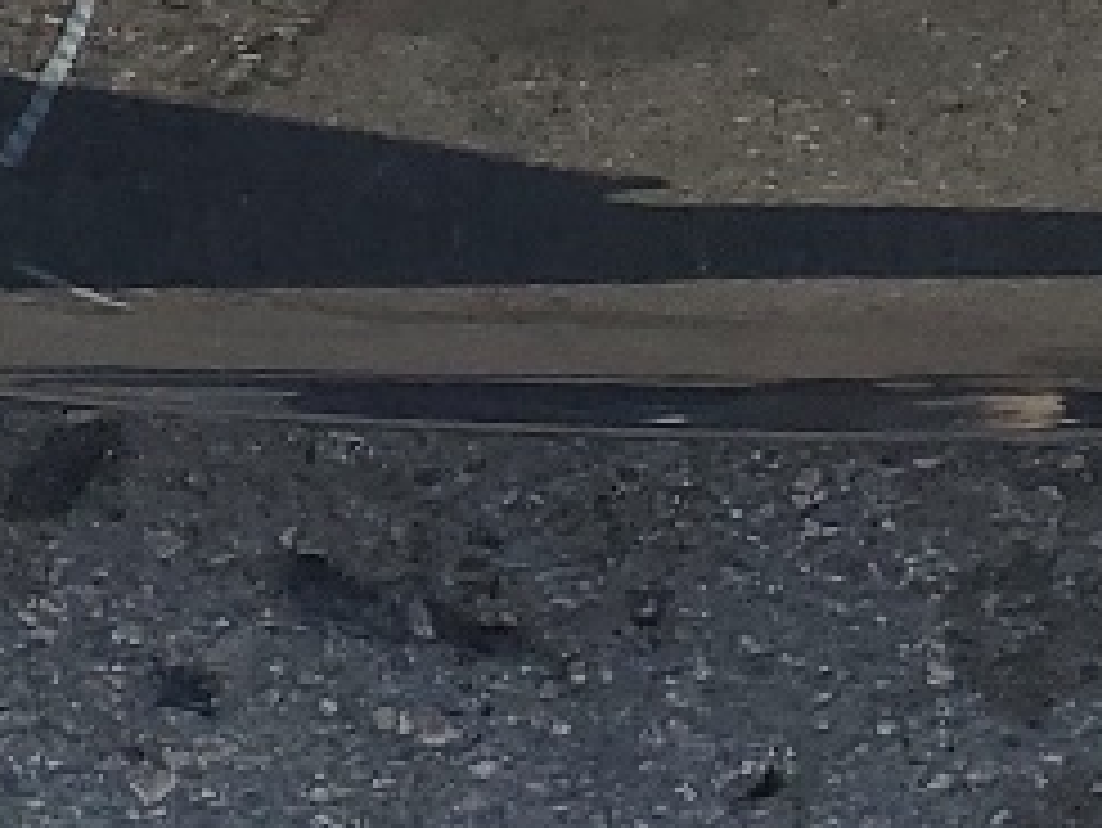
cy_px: -1670
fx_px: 5415
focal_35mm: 170
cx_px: 733
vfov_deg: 7.6
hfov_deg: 11.6
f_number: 1.5
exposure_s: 1/1000
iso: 50
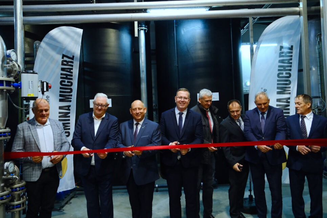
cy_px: 109
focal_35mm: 27
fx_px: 245
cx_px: 164
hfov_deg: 67.4
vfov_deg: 47.9
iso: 3200
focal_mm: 18
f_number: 5
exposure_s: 1/125
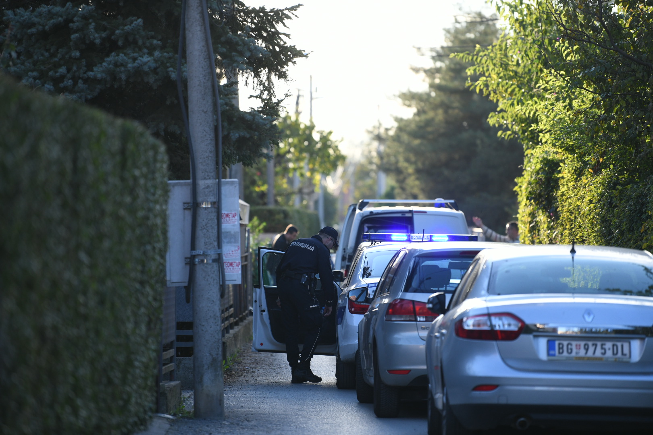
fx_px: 3627
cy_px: 218
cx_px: 326
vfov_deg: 6.9
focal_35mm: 200
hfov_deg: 10.3
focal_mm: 200
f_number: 3.2
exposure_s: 1/2500
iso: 1000
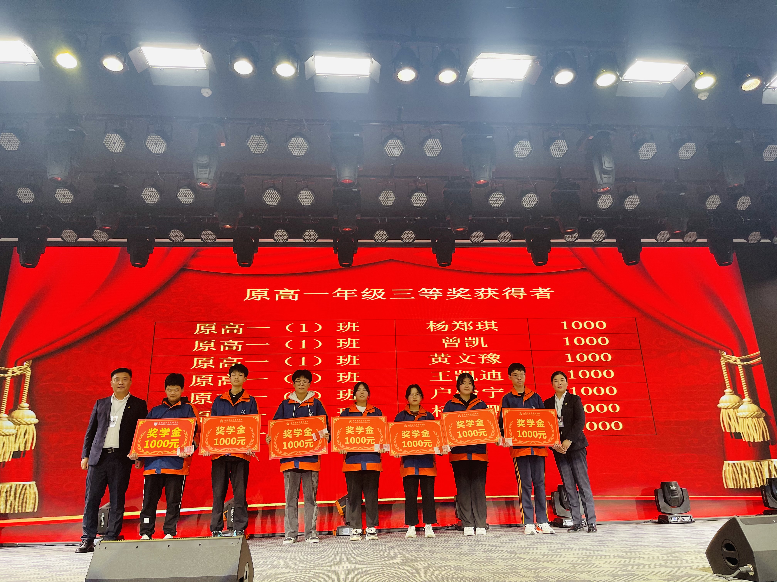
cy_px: 291
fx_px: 584
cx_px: 388
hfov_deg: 67.3
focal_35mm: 26
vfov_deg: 53.1
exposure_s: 1/120
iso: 125
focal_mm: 5.1
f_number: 1.6
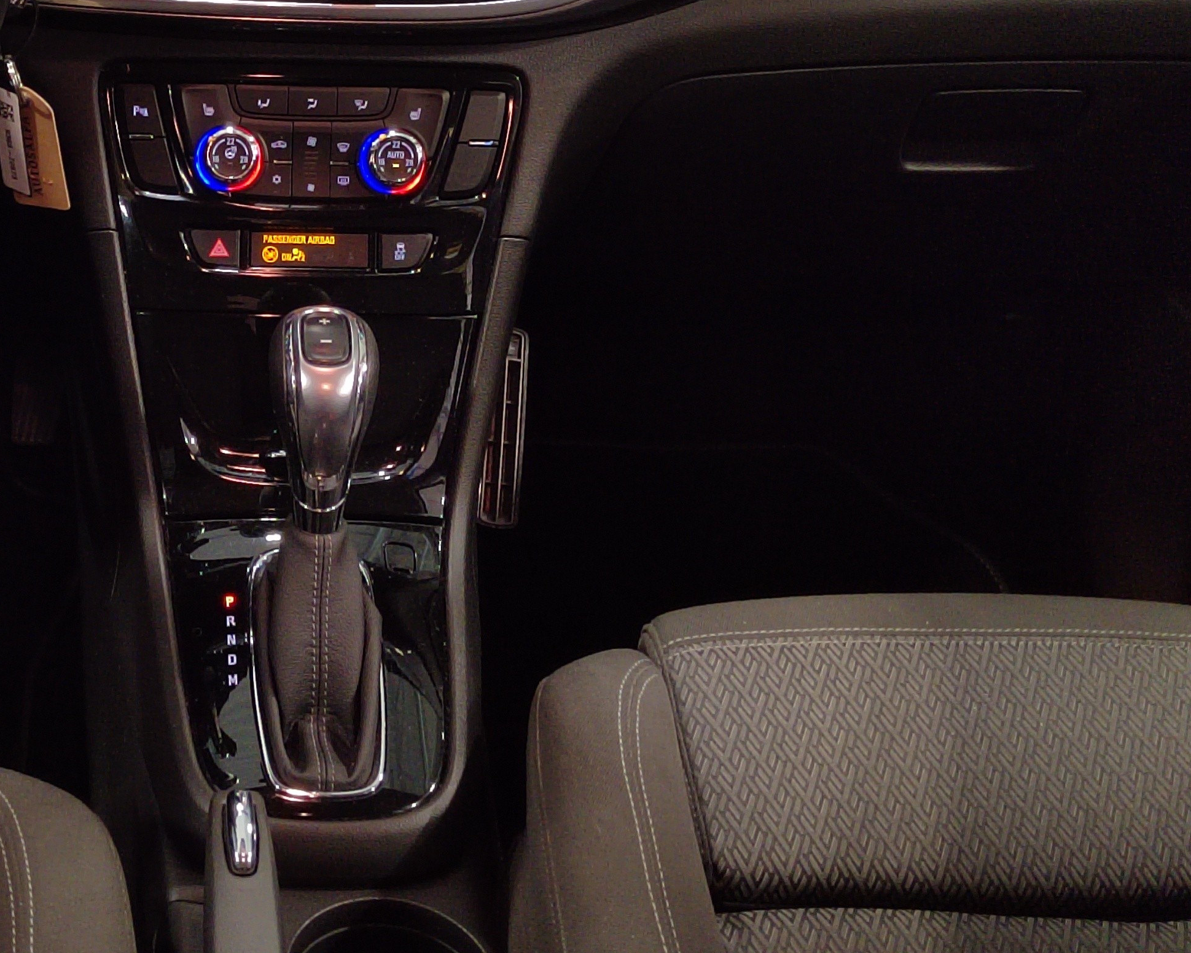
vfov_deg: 26.4
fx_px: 2009
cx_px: 233
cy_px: 250
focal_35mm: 57
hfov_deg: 32.1
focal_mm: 5.52
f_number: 1.9
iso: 2575
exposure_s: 1/60
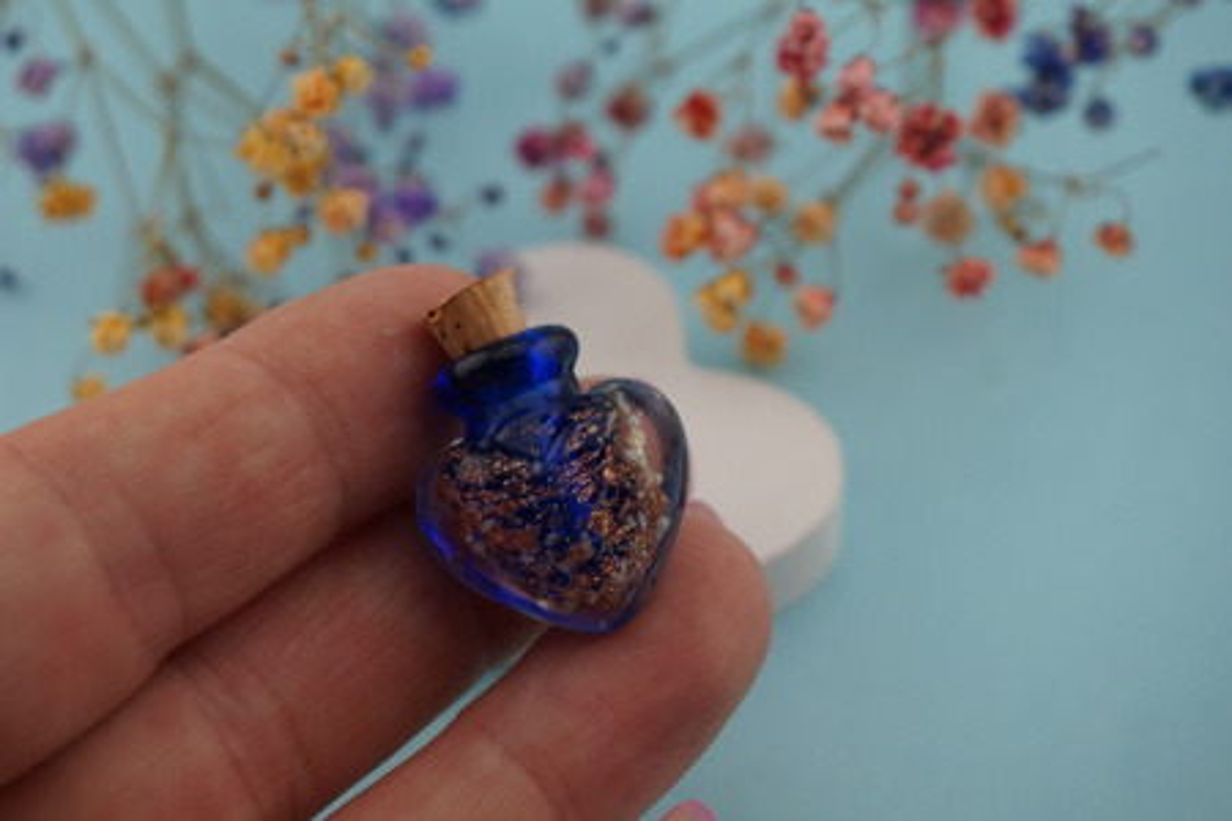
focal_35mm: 58
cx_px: 616
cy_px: 410
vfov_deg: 23.2
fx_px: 2002
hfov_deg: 34.2
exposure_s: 1/60
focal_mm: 39
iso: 100
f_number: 6.3
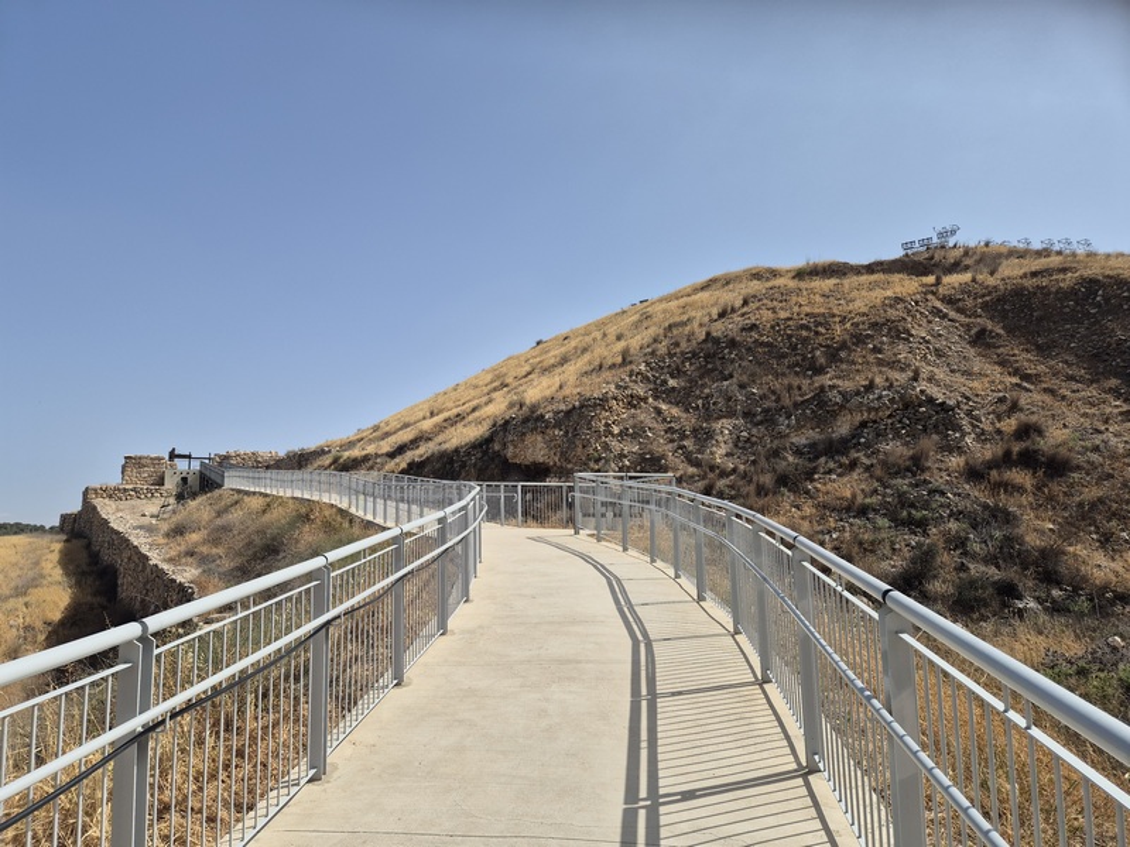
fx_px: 751
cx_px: 565
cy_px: 424
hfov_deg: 73.9
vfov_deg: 58.9
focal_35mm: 23
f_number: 1.8
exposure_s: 1/2632
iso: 25
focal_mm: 5.4
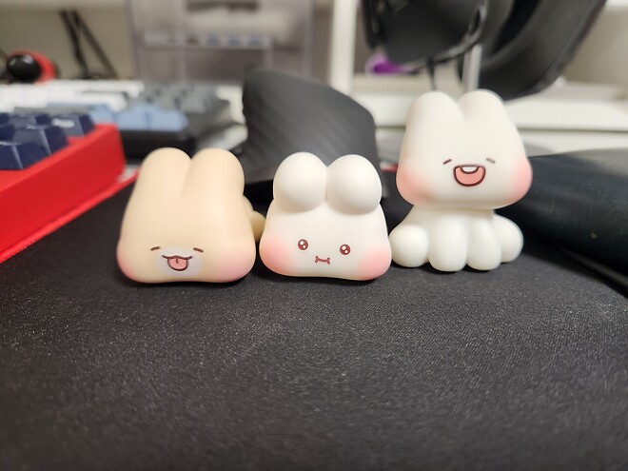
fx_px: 417
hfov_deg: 73.9
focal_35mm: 23
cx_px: 314
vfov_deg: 58.9
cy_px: 236
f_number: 1.8
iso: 250
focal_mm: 5.4
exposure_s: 1/120
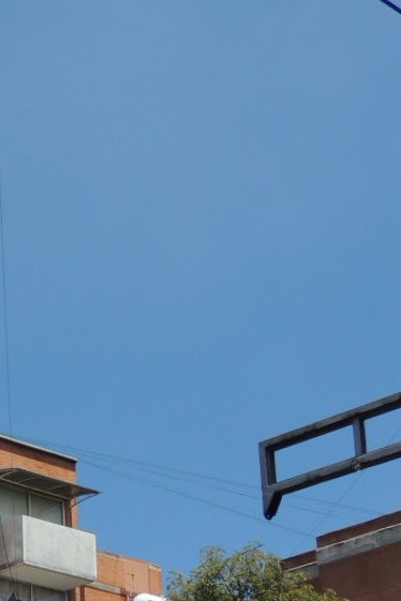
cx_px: -157
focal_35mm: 89
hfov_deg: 14.5
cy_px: 642
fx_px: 1487
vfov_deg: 21.8
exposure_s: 1/1600
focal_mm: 5.3
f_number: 3.1
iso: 100
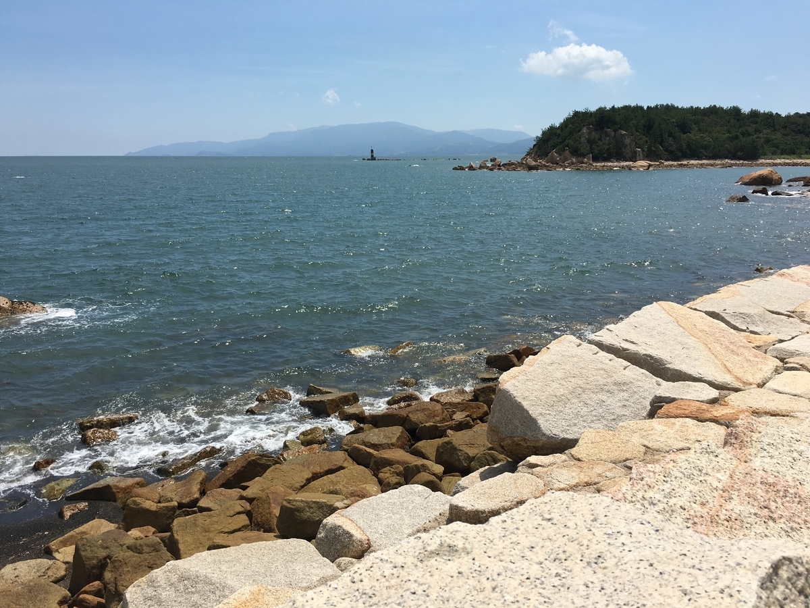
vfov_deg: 48.2
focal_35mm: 29
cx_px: 405
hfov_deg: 61.7
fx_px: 679
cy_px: 304
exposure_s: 1/2564
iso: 25
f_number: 2.2
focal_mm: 4.15
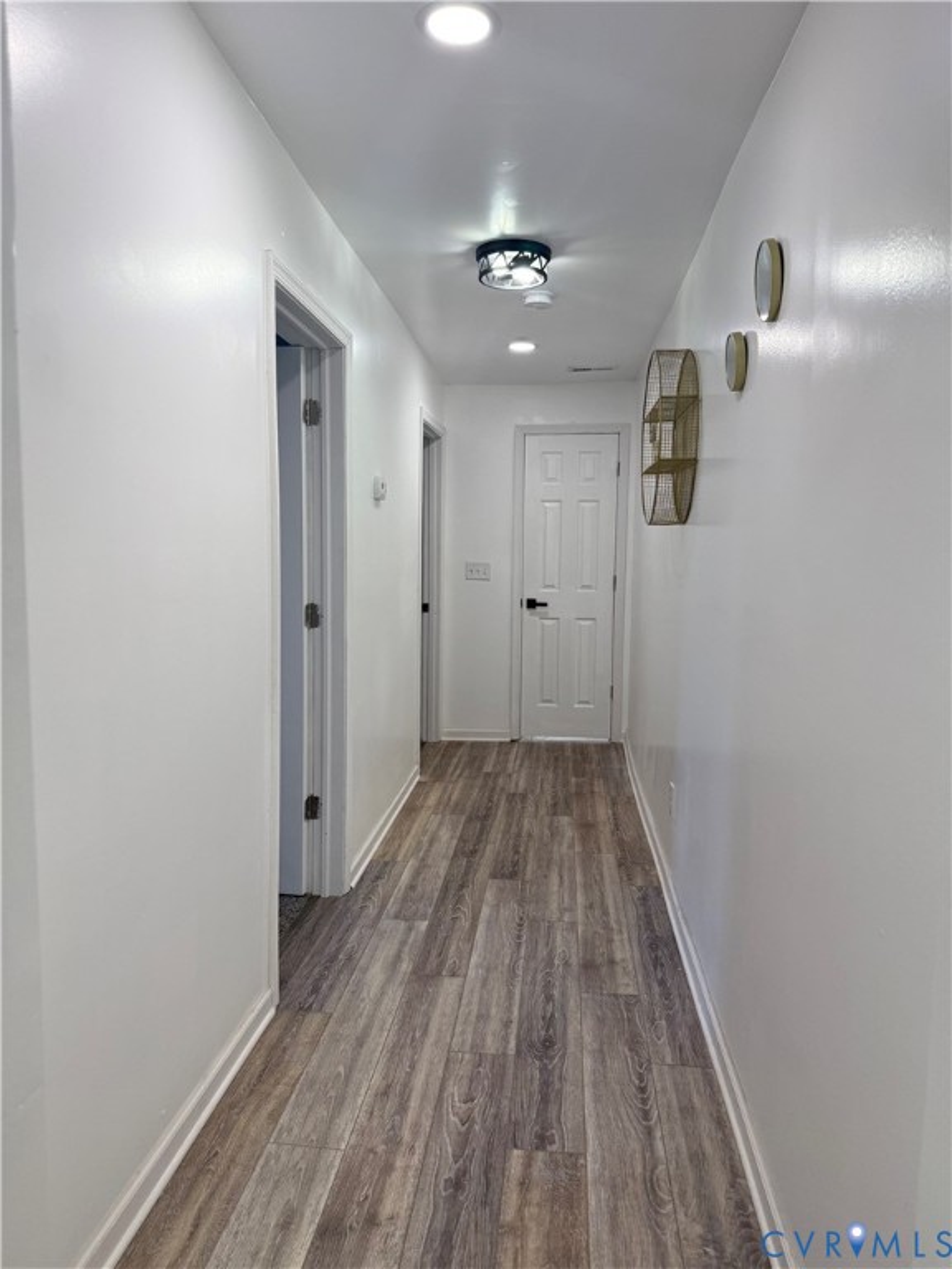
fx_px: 880
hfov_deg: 56.8
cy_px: 634
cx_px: 476
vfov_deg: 71.6
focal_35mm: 24
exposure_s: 1/224
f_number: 1.78
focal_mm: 6.76
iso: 125
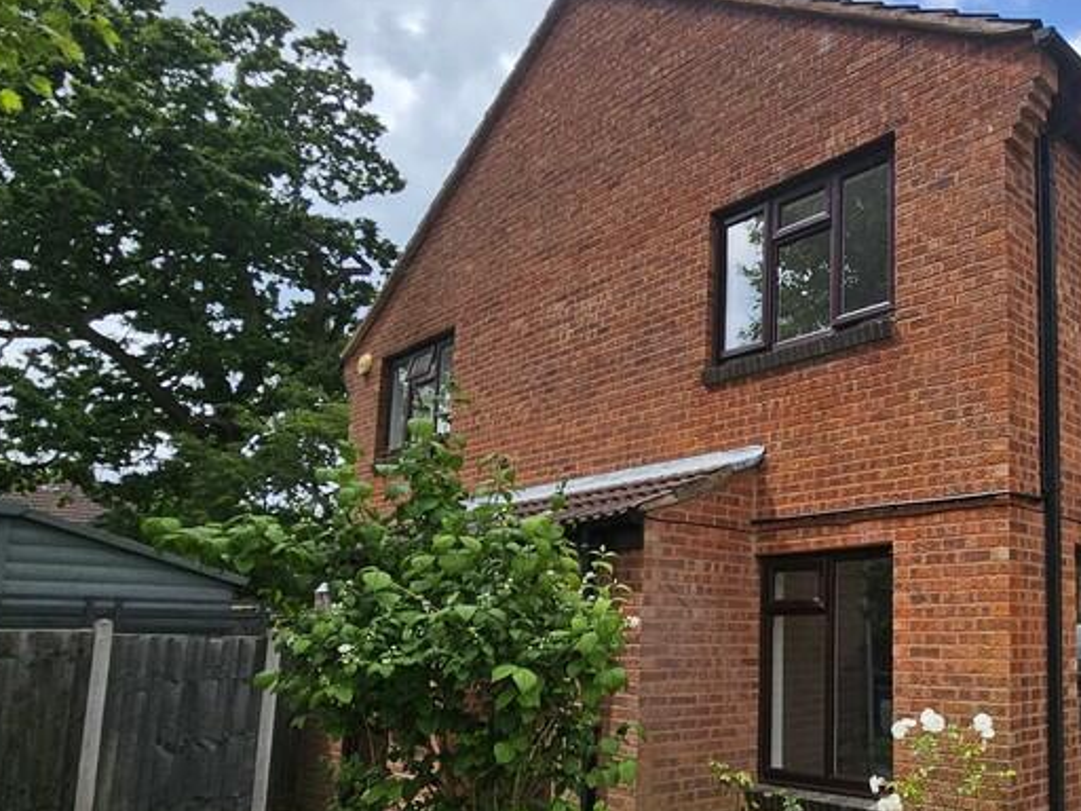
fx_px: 812
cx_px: 914
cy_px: 526
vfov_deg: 52.3
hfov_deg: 60.0
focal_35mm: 26
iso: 50
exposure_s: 1/1794
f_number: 2.2
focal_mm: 2.2
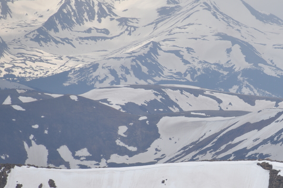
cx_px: 269
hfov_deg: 2.9
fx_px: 5589
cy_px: 117
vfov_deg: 1.9
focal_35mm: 711
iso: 100
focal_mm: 300
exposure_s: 1/640
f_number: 8
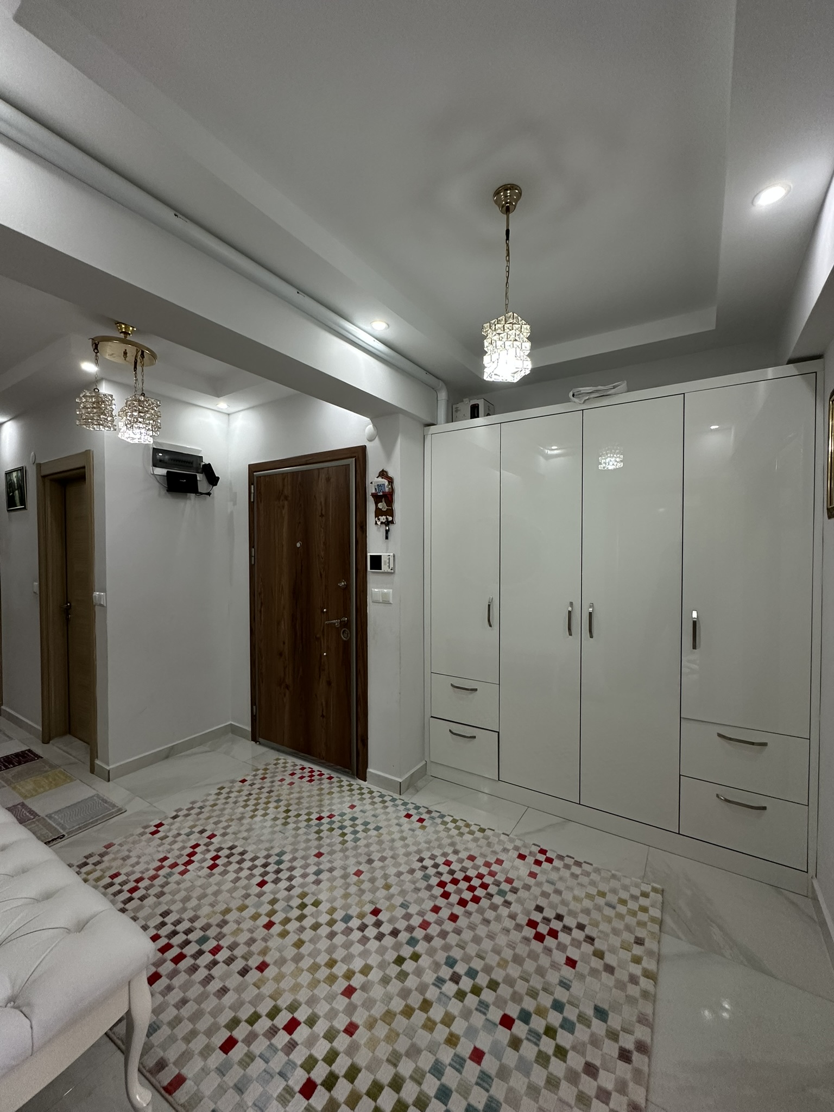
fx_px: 450
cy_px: 556
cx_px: 417
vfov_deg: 102.1
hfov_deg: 85.7
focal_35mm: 14
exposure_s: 1/100
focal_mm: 2.22
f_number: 2.2
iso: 200
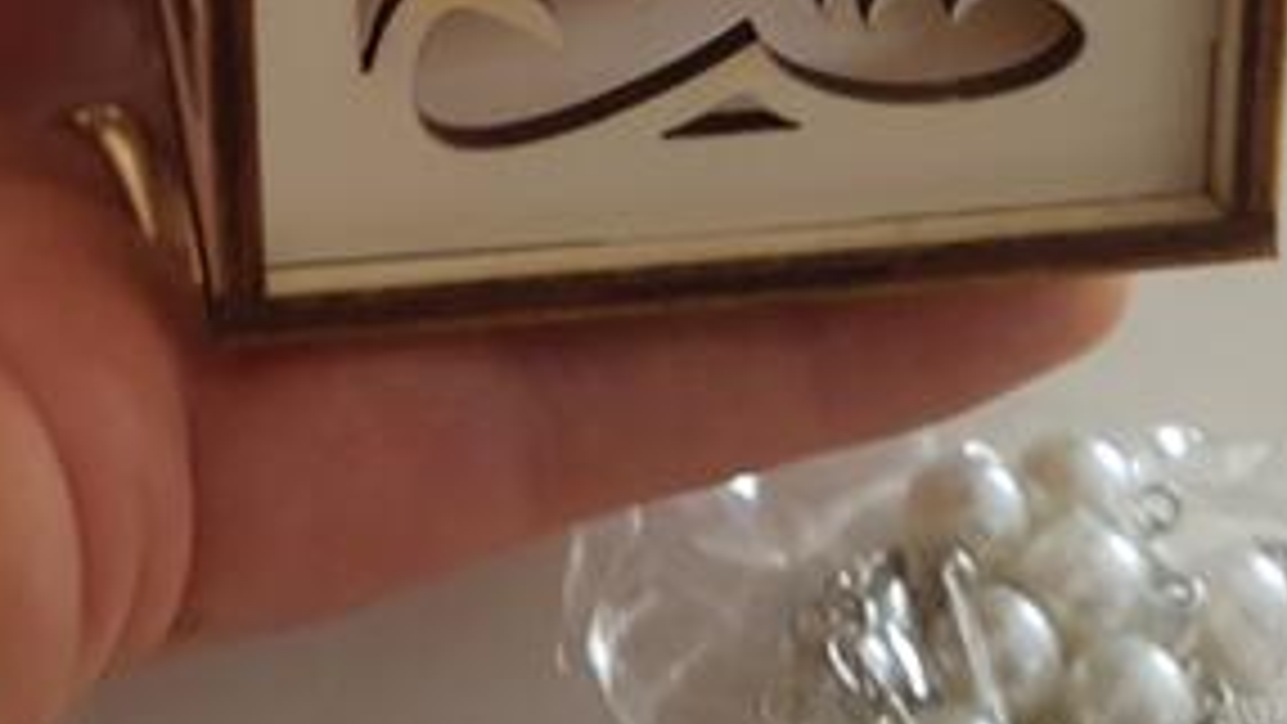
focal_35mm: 89
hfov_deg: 23.3
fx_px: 3038
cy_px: -609
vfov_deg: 12.4
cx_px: 140
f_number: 1.7
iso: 160
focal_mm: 4.2
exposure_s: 1/25
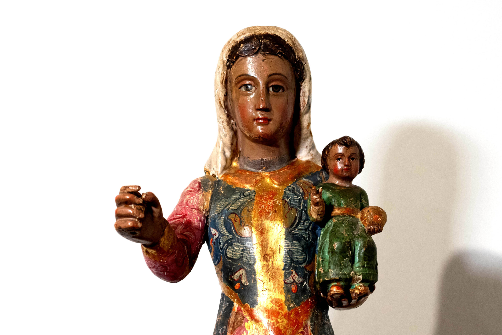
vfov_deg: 9.5
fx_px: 2022
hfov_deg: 14.2
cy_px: 168
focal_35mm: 145
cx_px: 251
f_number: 4
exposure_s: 1/50
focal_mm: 97
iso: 6400
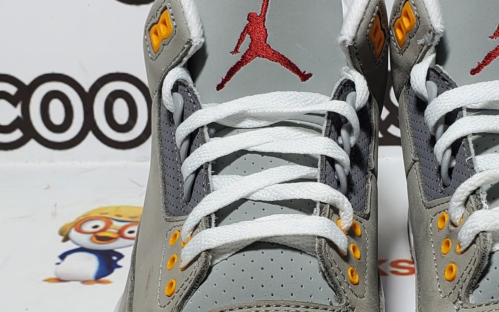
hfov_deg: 27.7
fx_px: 1006
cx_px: 332
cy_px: 179
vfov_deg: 17.6
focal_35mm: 74
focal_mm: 4.3
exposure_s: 1/271
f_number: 2.4
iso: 50
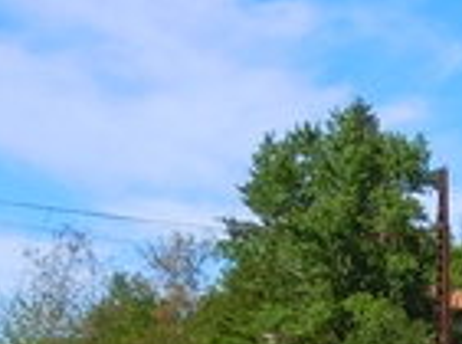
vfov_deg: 11.0
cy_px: 550
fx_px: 1704
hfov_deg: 15.1
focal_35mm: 128
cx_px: 498
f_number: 7
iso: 100
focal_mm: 5.4
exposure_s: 1/250
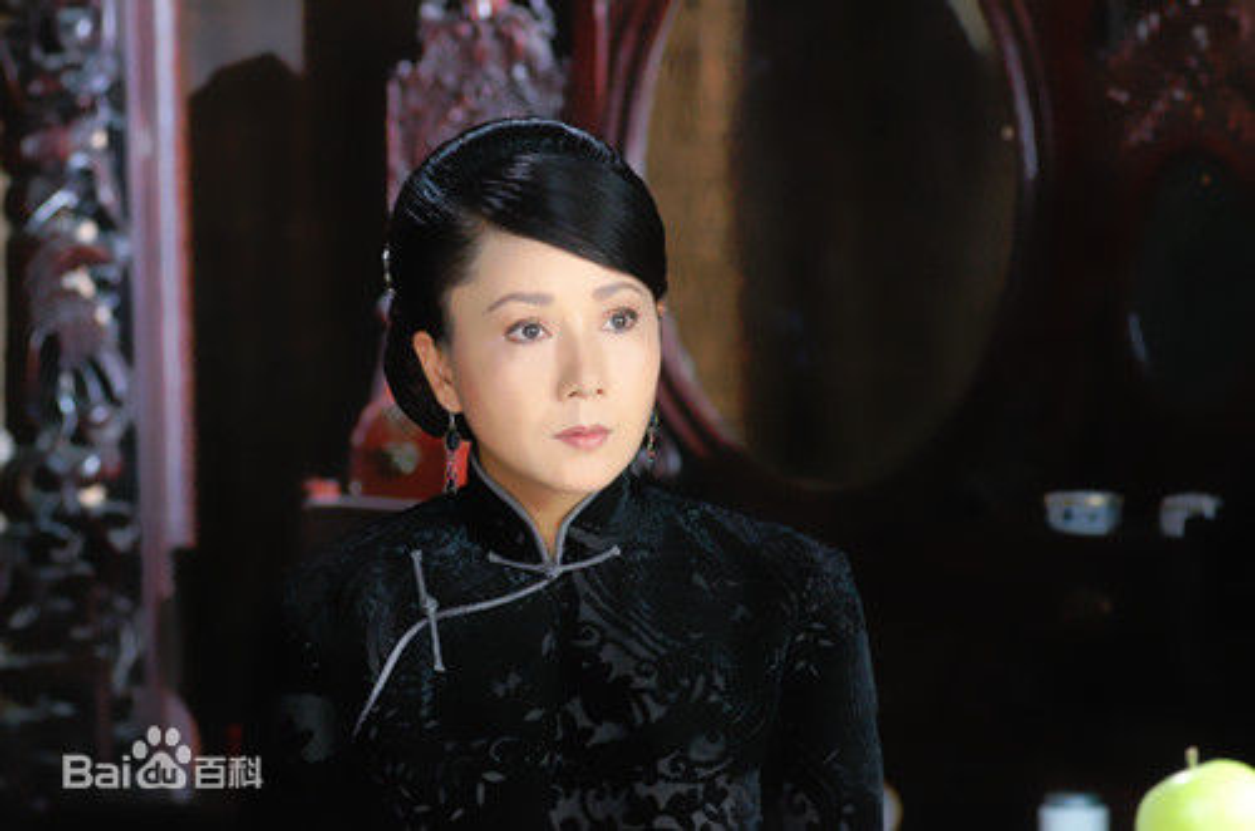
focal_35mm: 158
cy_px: 416
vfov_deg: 8.7
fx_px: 5478
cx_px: 628
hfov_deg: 13.1
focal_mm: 105
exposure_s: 1/60
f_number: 4
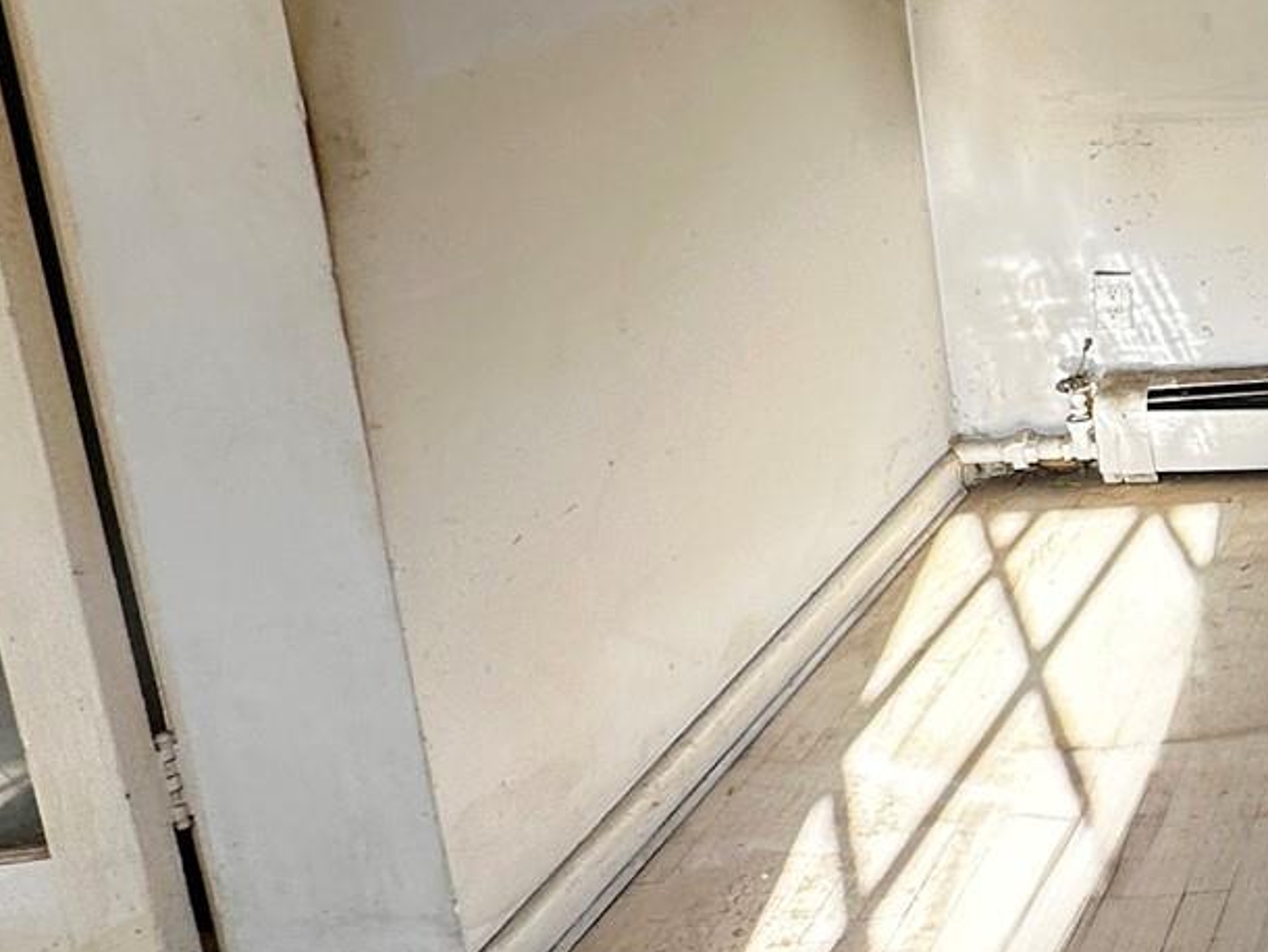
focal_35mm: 47
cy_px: -4
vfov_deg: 28.9
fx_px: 1722
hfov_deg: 29.4
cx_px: 1779
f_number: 2.2
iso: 40
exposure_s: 1/107
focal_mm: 2.22
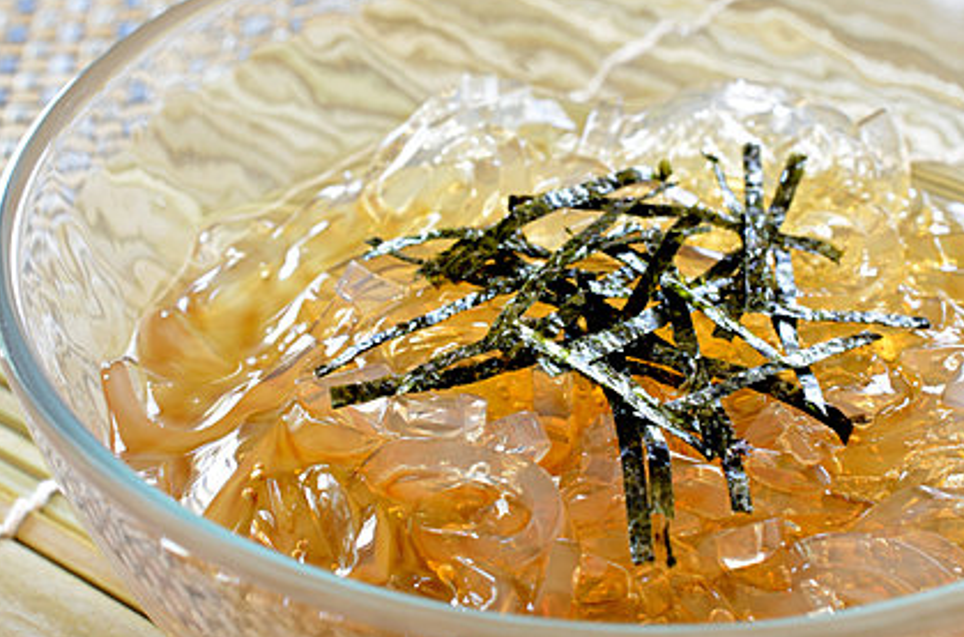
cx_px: 543
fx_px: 2297
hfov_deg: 23.7
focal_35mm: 86
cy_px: 277
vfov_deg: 15.8
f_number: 10
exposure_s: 1/2
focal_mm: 40
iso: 100
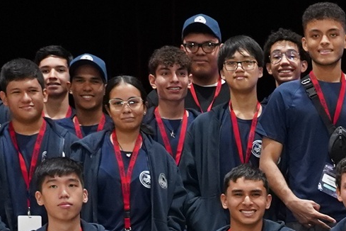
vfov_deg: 8.9
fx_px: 1432
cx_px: 449
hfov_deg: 13.3
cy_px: 388
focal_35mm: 149
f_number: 5
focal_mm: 25
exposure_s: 1/80
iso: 4000
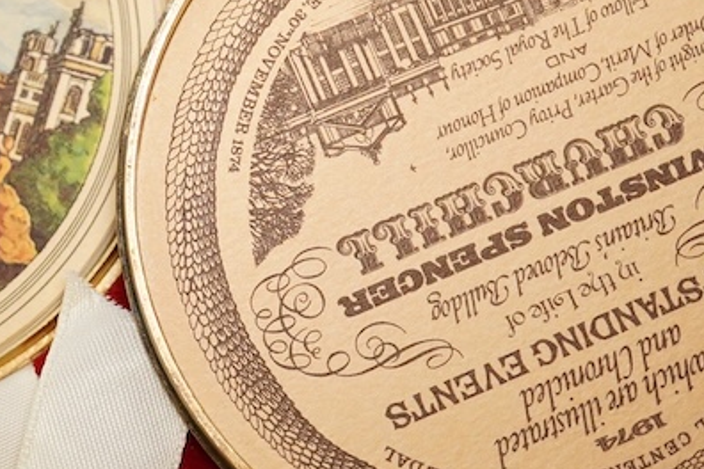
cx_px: 67
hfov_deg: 15.8
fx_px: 2503
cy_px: 121
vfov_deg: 10.7
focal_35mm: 128
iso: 2500
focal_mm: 30
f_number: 4.5
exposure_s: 1/500
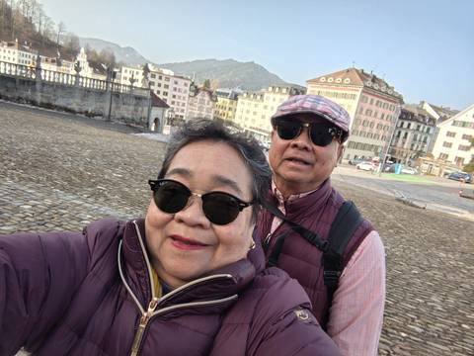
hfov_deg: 76.4
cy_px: 178
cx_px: 237
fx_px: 301
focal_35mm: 22
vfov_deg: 61.1
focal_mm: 2.87
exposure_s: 1/100
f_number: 2.2
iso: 101
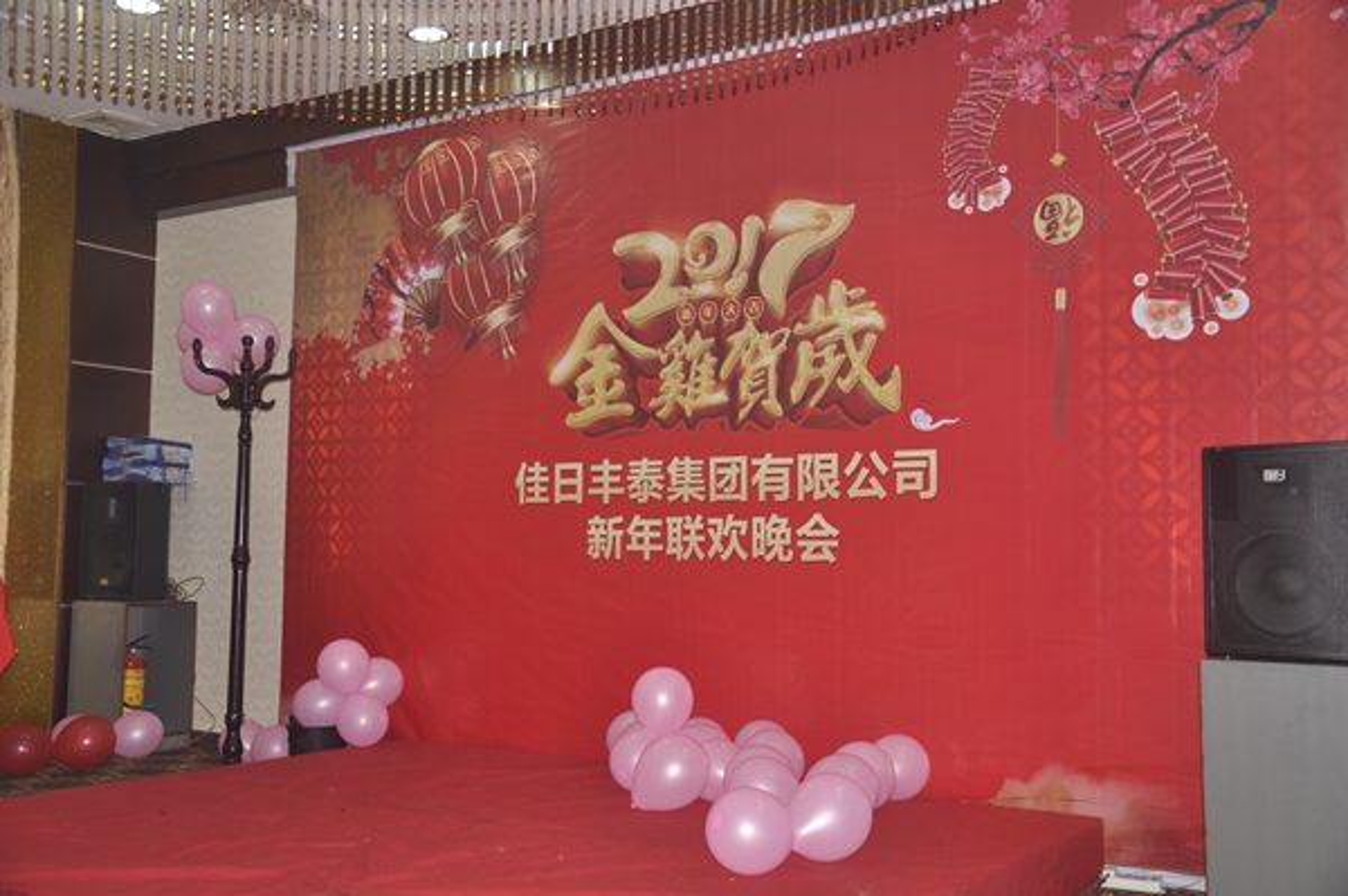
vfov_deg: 35.4
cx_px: 674
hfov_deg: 51.3
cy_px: 448
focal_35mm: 38
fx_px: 1403
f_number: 4
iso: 250
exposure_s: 1/60
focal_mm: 25
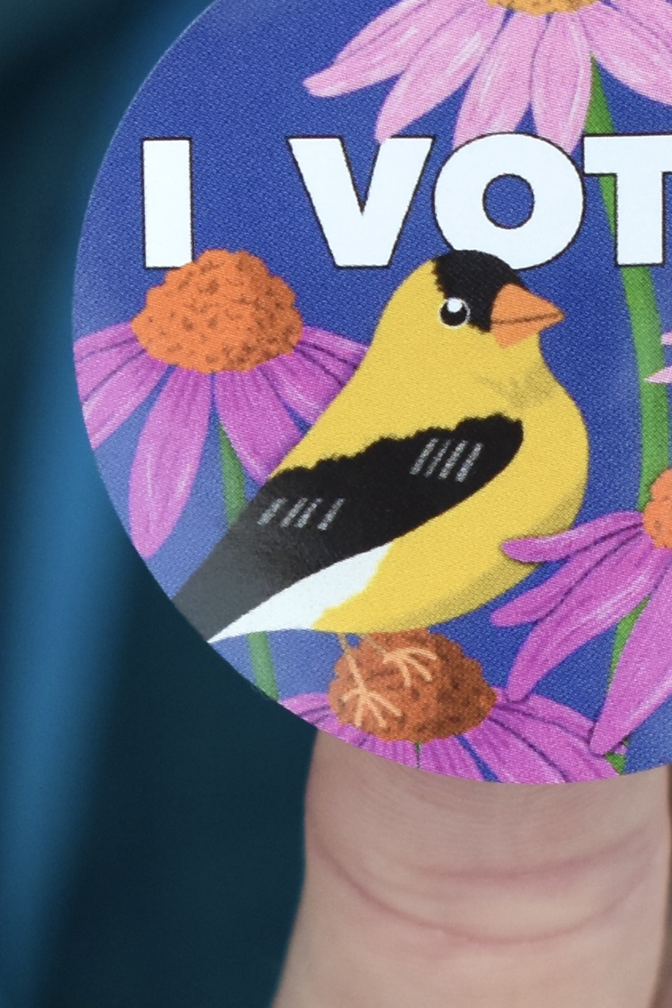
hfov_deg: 6.3
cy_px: 437
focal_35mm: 216
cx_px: -99
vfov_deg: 9.5
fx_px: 6051
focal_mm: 48
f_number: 5.3
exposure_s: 1/60
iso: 560
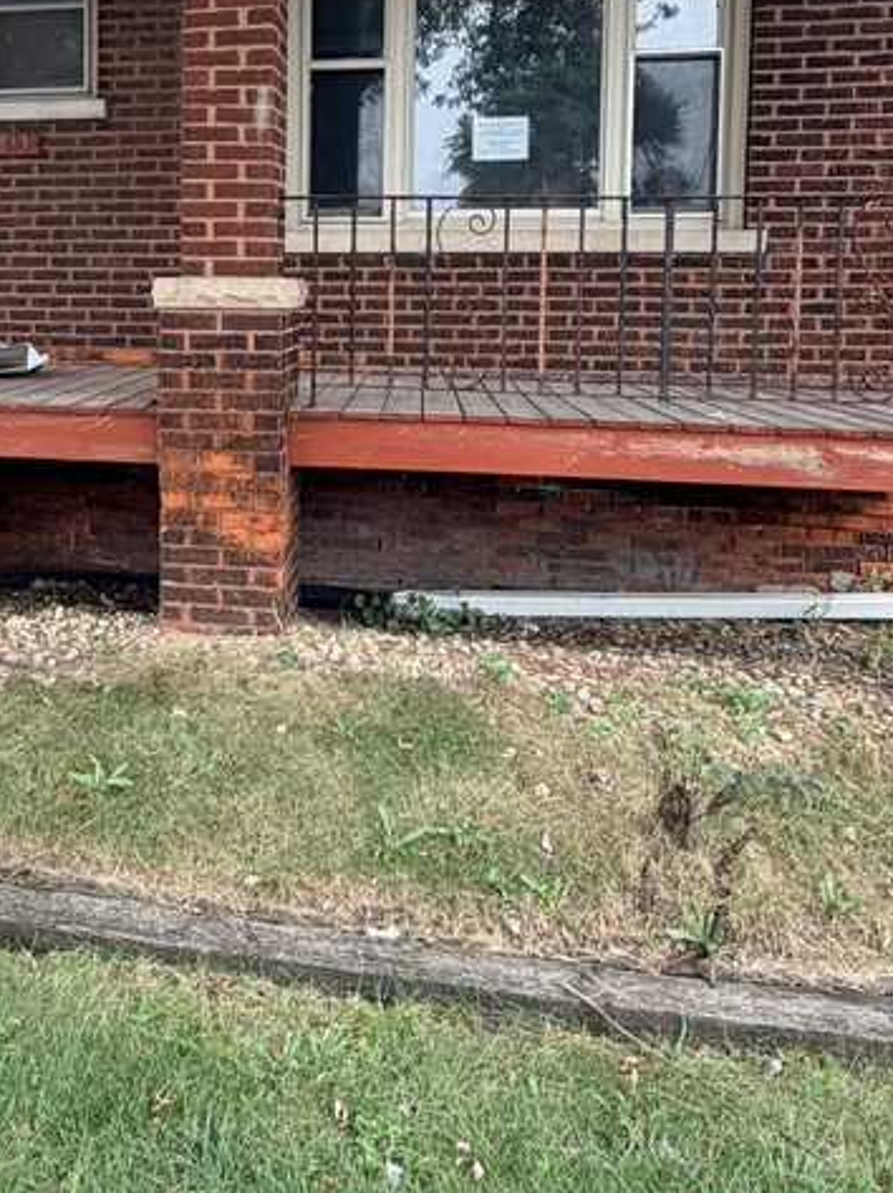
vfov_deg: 55.2
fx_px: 1102
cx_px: 230
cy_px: 361
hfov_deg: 42.8
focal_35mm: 32
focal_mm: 2.22
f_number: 2.2
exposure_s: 1/121
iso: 64
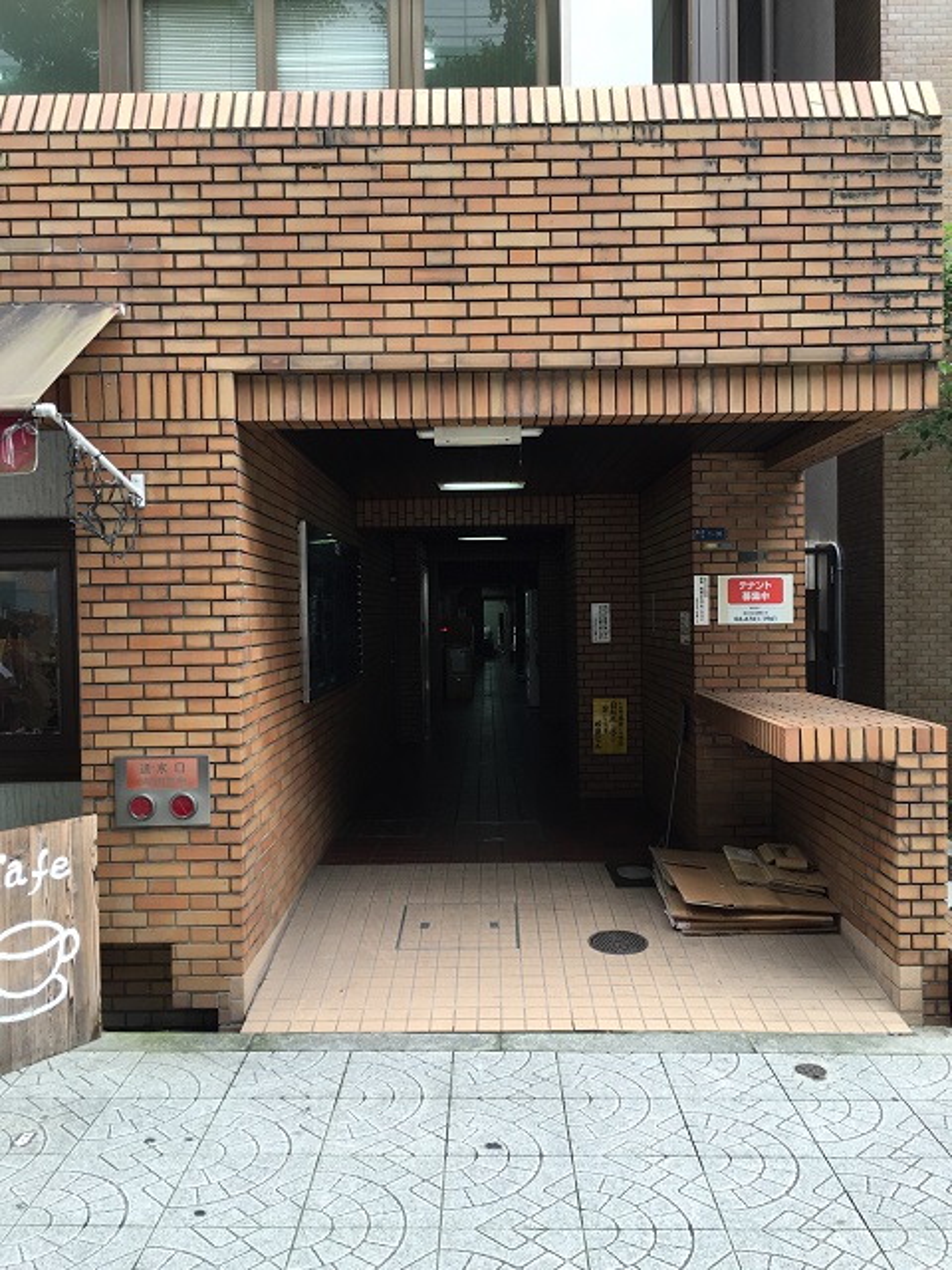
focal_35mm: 29
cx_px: 476
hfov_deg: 48.2
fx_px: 1063
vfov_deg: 61.7
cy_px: 635
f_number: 2.2
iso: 40
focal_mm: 4.15
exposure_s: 1/120
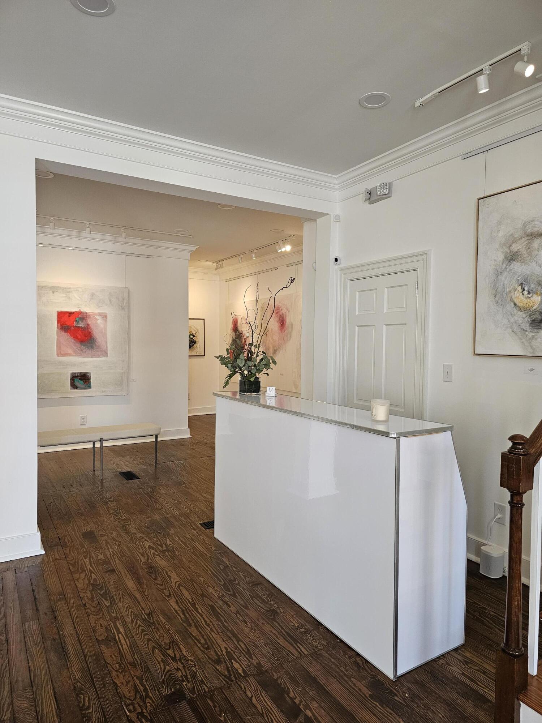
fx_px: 480
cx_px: 271
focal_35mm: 23
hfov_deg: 58.9
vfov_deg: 73.9
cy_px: 362
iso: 320
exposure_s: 1/120
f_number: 1.7
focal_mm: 6.3
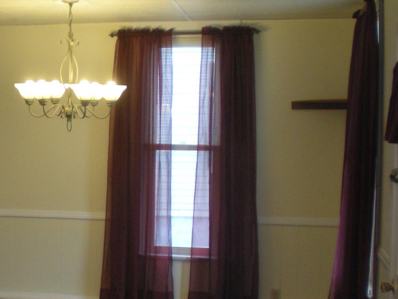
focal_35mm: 76
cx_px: 51
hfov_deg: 25.0
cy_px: 211
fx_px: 874
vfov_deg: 19.3
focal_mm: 6.3
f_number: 3.1
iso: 197
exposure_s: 1/62.5
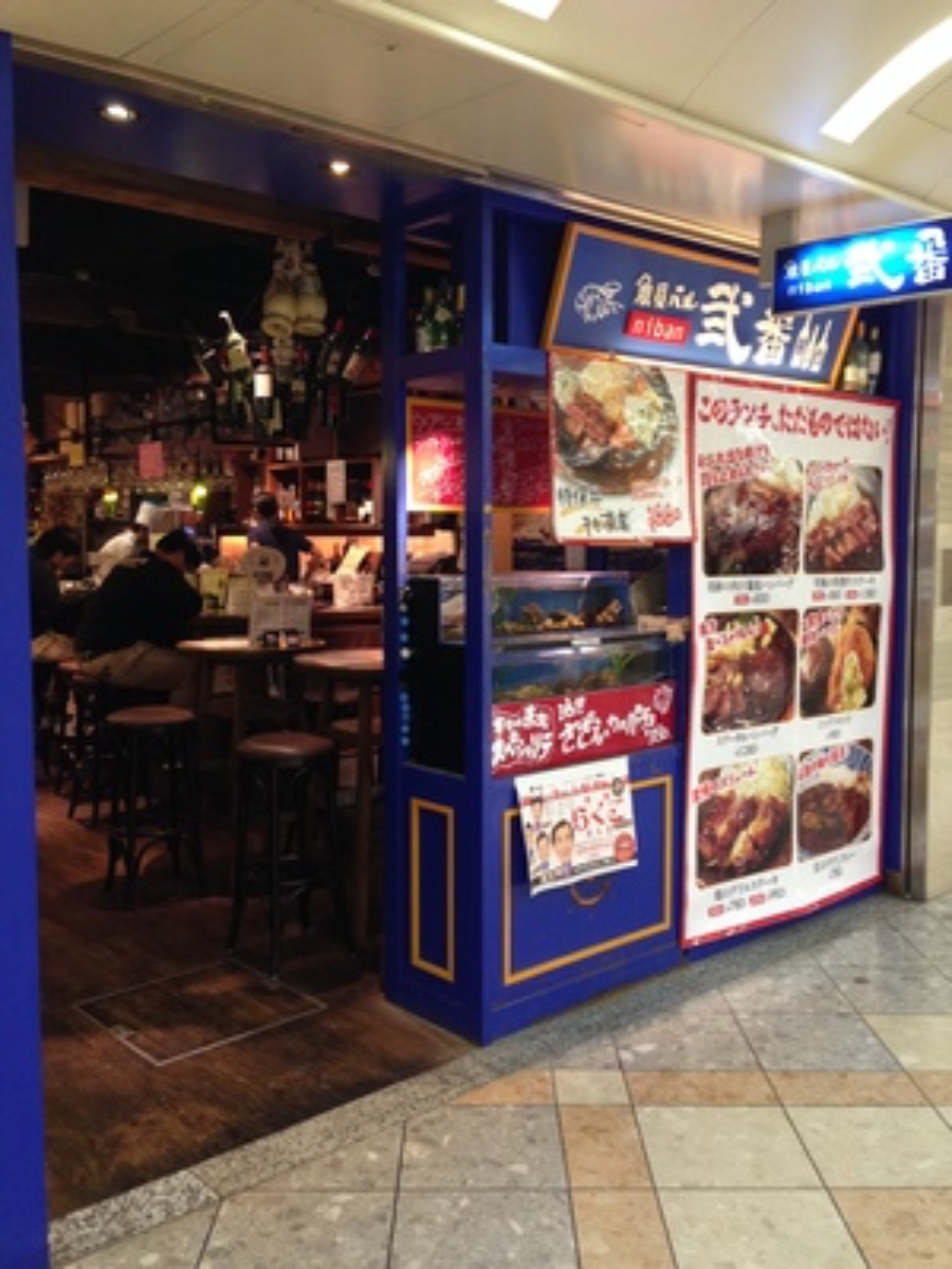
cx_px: 476
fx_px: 1210
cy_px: 634
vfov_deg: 55.4
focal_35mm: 33
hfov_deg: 42.9
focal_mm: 4.12
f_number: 2.4
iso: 125
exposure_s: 1/20
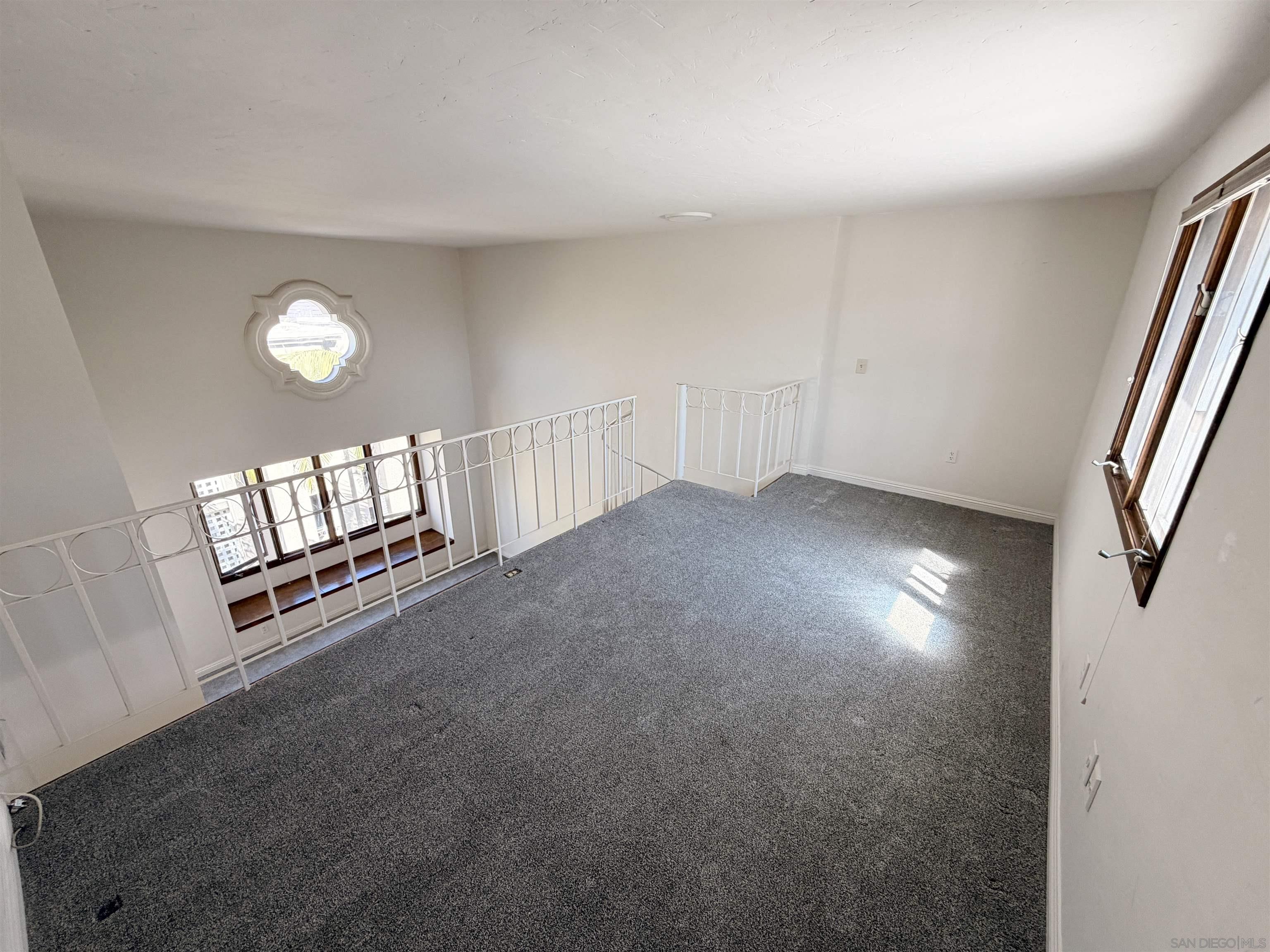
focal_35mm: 14
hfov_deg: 102.1
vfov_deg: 85.7
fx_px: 514
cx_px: 635
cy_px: 476
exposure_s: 1/121
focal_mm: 2.22
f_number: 2.2
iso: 80
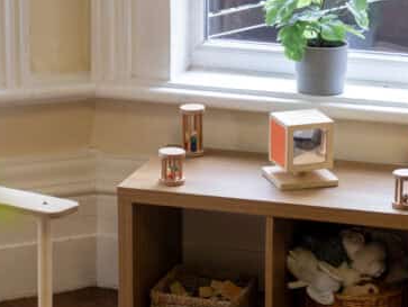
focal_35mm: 168
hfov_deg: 11.7
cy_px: 221
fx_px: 1982
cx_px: 239
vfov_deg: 8.8
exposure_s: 1/50
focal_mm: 41.1
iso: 640
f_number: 4
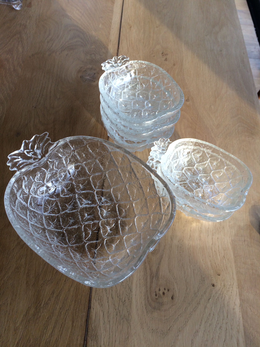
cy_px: 174
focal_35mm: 29
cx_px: 130
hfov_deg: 48.2
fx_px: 290
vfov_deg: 61.7
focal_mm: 4.15
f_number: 2.2
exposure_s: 1/100
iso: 50
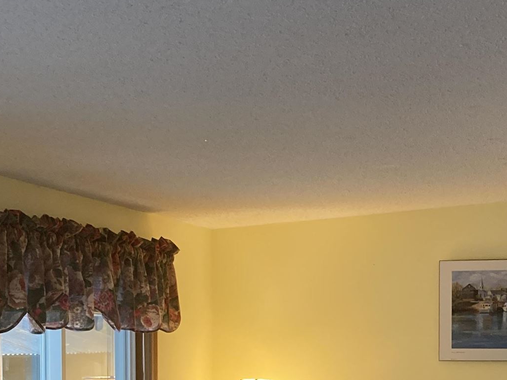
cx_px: 312
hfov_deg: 23.2
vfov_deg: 17.0
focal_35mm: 84
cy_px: 414
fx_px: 1230
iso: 125
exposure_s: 1/60
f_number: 1.8
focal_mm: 3.99
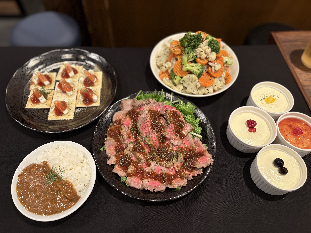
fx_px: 234
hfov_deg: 67.3
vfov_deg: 53.1
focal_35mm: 26
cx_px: 156
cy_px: 116
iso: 200
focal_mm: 5.96
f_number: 1.6
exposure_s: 1/50
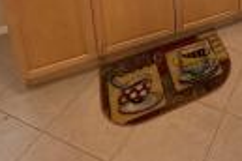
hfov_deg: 38.2
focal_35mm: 45
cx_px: 248
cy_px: -114
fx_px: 302
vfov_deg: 21.6
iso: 160
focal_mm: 2.22
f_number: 2.2
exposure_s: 1/60
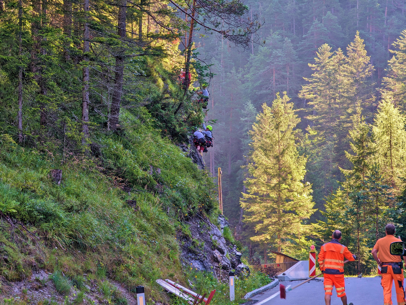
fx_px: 1245
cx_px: 203
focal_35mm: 106
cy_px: 152
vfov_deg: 14.0
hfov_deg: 18.5
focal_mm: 19
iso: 30
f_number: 3.5
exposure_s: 1/28.8
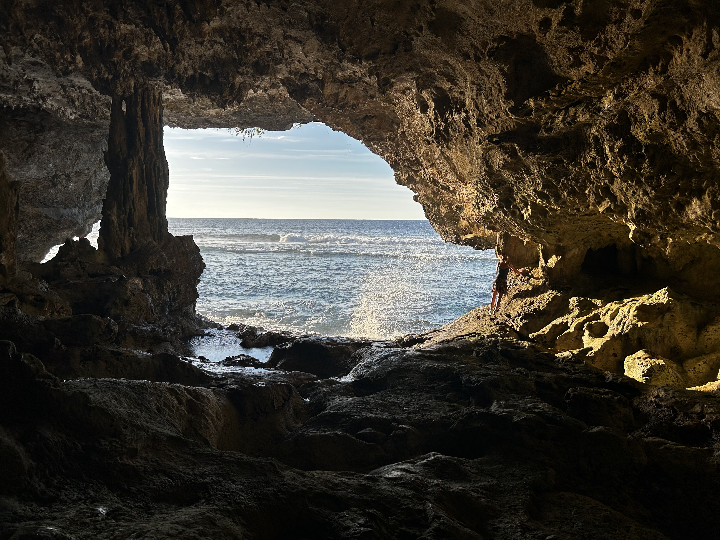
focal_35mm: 26
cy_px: 270
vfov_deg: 53.1
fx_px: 541
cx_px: 360
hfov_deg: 67.3
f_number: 1.5
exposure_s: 1/1779
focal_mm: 5.7
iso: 50
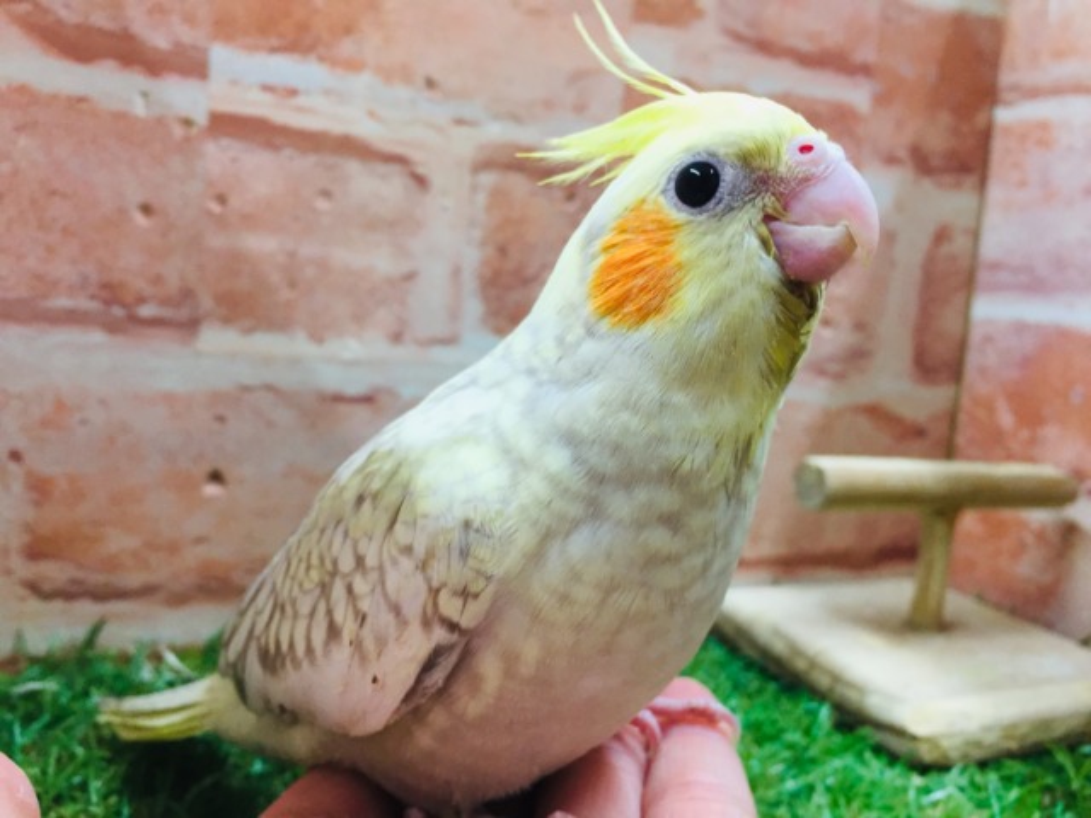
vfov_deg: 48.2
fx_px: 914
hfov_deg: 61.7
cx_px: 546
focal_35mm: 29
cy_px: 409
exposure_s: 1/30
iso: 50
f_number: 2.2
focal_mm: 4.15
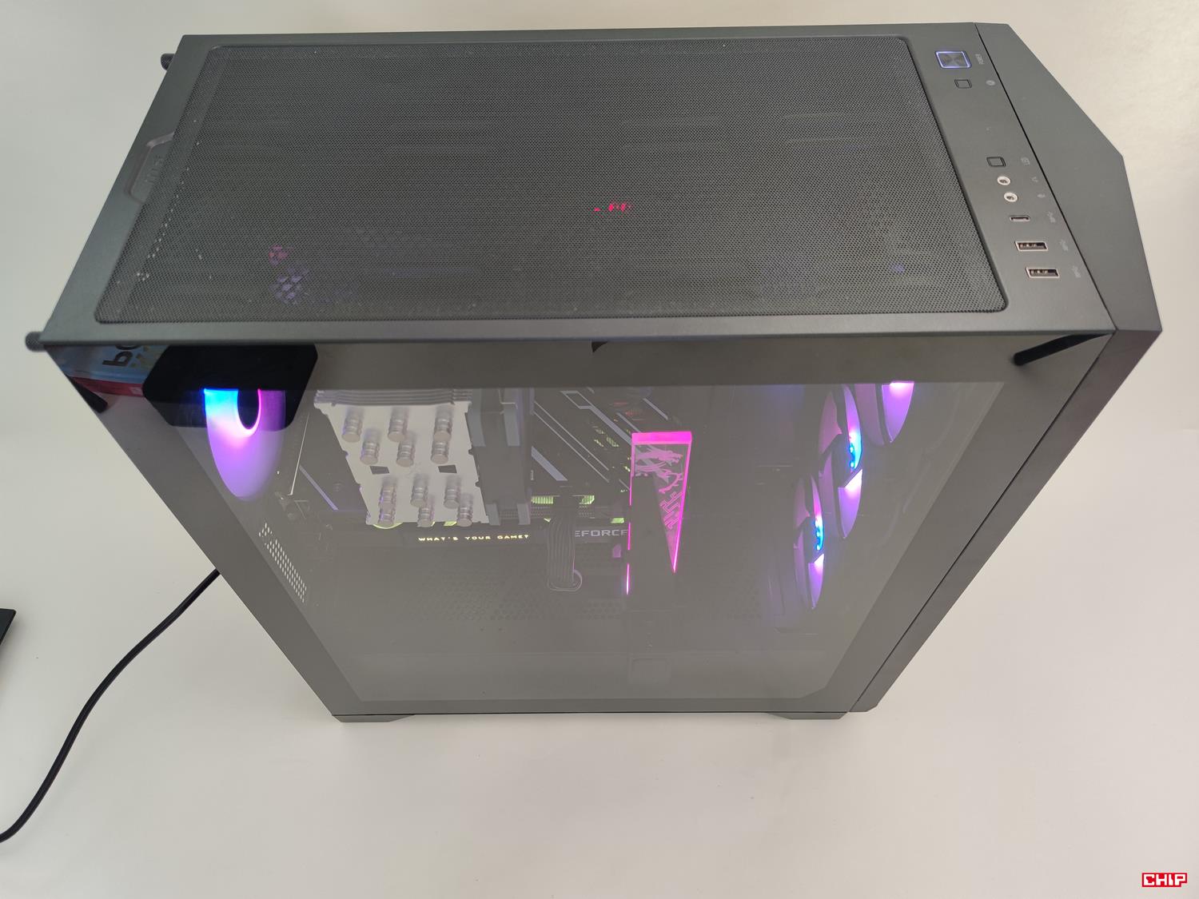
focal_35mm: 25
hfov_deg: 69.4
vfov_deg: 54.9
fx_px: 866
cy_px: 450
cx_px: 600
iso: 212
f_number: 1.85
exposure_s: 1/80
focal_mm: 6.78
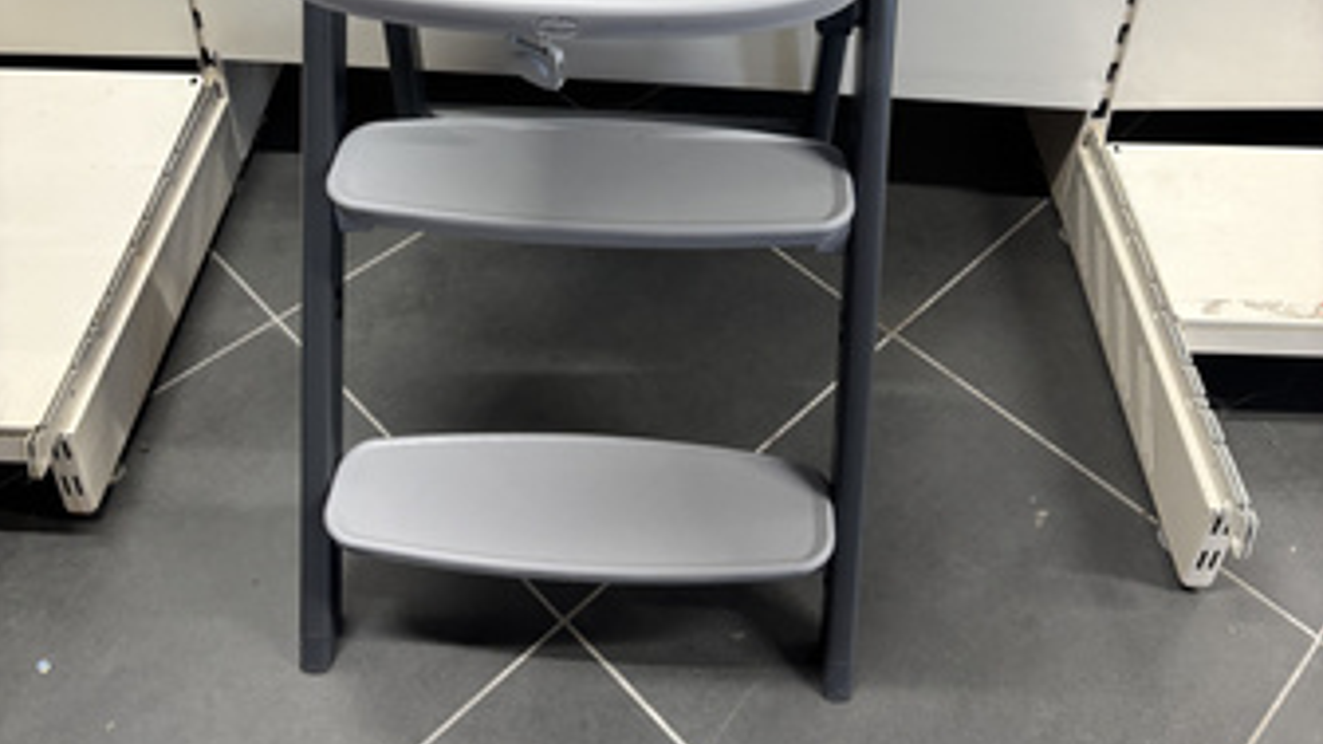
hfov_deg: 52.8
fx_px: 1333
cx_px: 662
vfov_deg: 29.0
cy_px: -16
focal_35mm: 38
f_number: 1.6
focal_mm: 5.96
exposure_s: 1/50
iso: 80
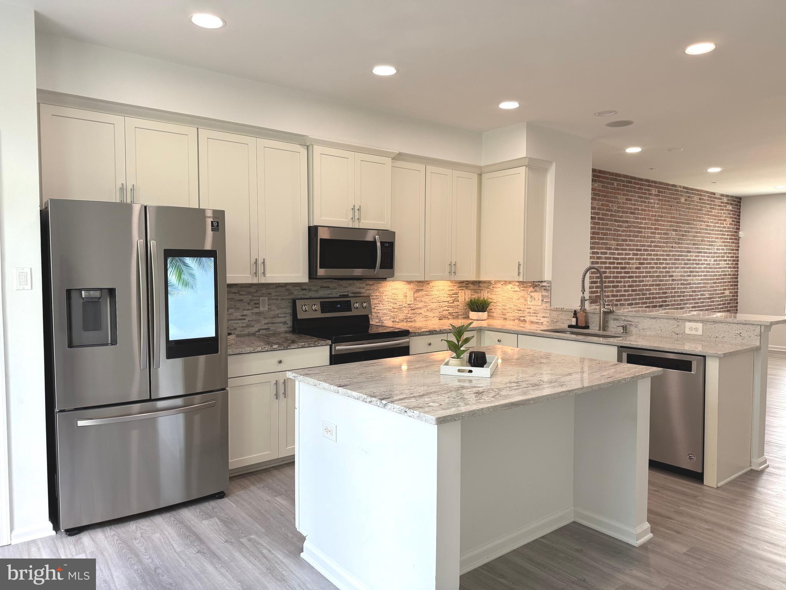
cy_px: 295
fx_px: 545
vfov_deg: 56.8
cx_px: 393
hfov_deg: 71.6
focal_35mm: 24
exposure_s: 1/120
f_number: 1.78
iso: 125
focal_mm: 6.76
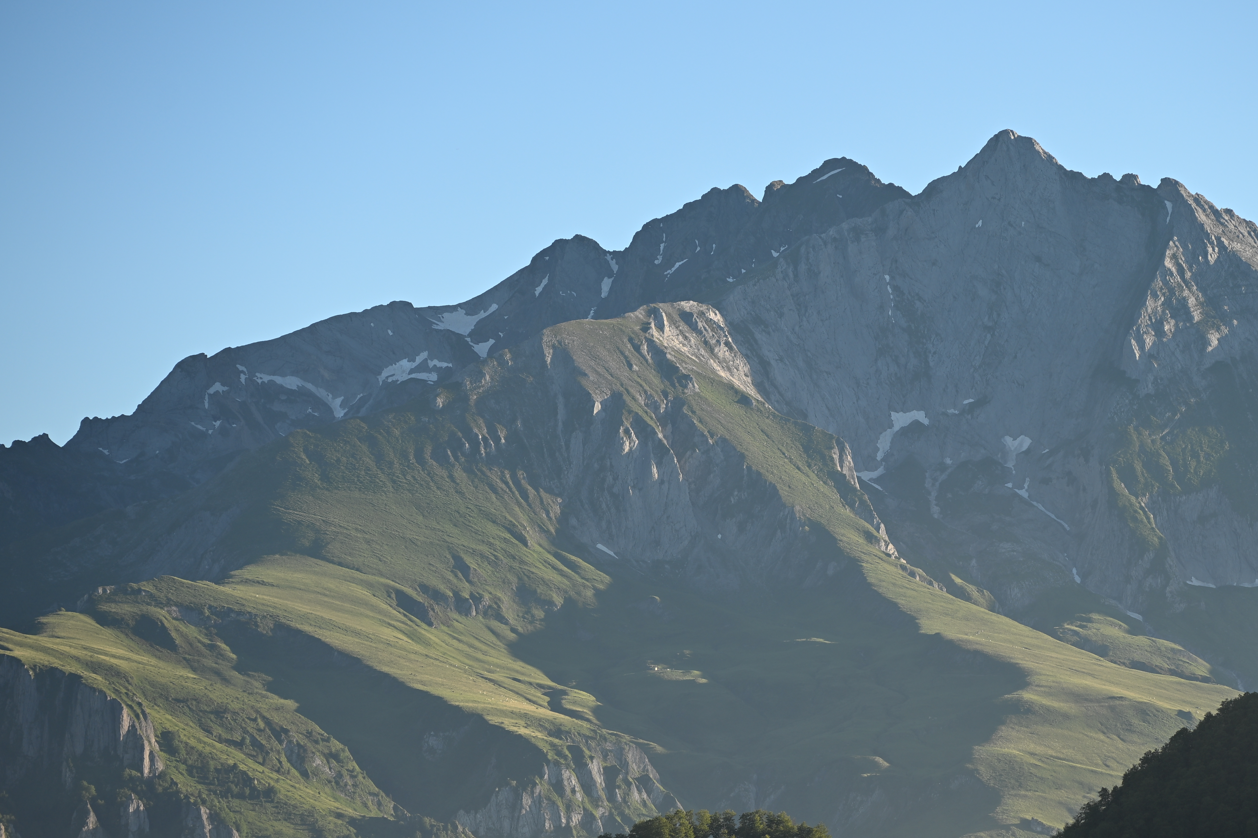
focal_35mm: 164
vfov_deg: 8.4
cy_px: 466
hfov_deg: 12.5
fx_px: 5730
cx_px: 815
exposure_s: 1/640
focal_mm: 120
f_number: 4
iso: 100
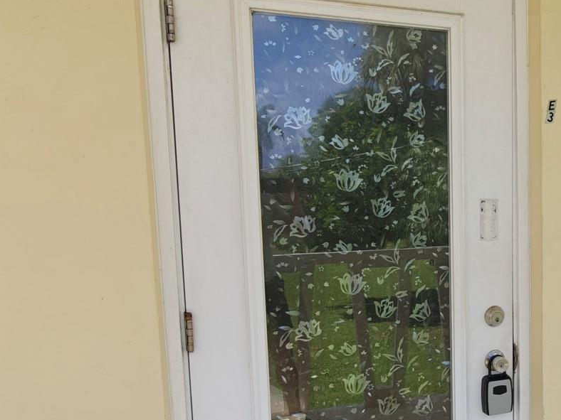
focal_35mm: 39
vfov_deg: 36.6
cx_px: 546
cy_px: 260
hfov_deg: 42.2
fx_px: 632
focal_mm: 2.3
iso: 100
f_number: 2
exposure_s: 1/295
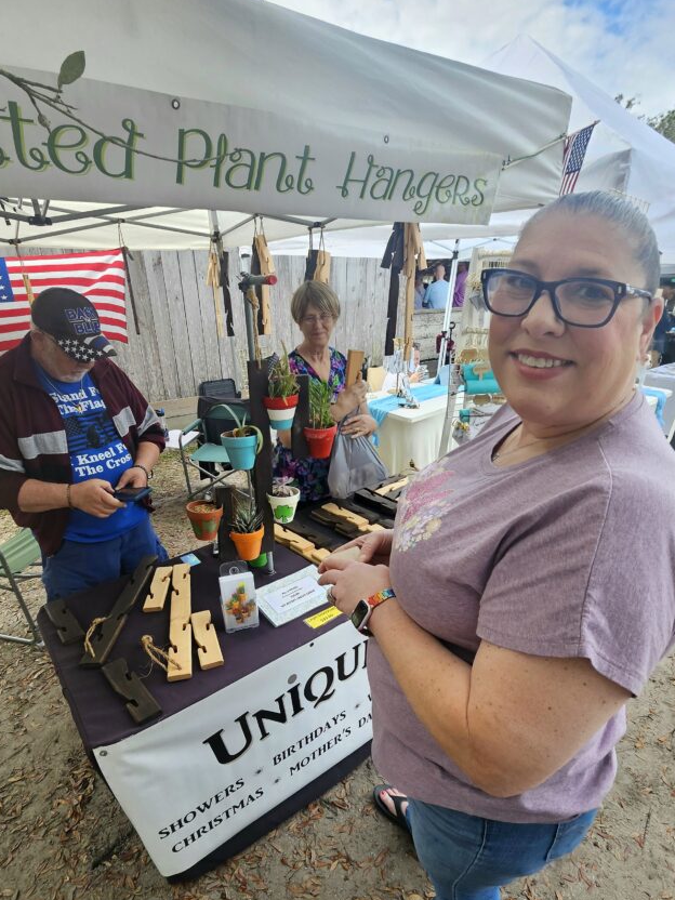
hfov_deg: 77.9
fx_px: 416
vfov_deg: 93.7
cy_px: 524
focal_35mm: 16
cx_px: 303
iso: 32
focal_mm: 1.74
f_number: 2.2
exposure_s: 1/133
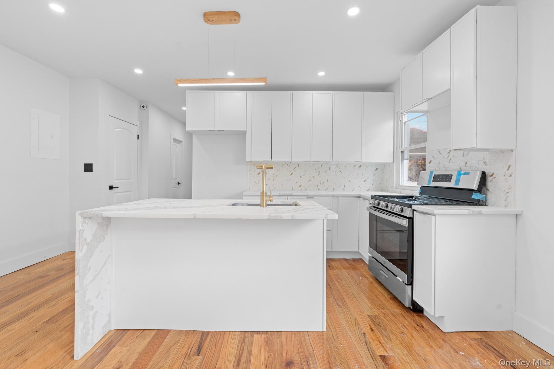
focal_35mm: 14
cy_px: 184
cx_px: 277
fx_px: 215
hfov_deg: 104.3
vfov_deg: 81.2
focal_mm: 14
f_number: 8
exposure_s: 1/10
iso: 320
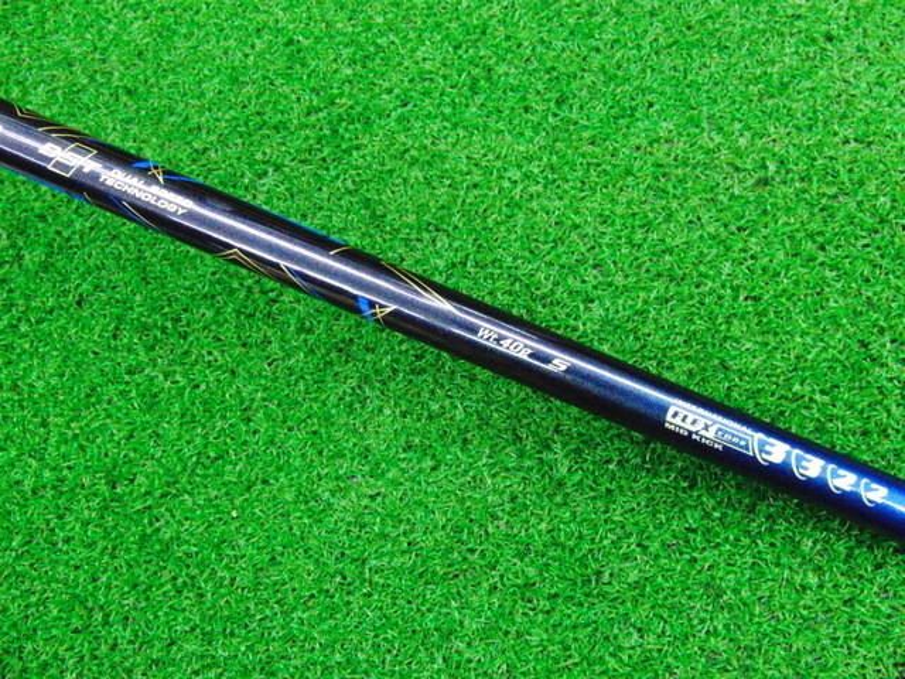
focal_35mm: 37
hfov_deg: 50.1
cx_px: 452
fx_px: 967
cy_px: 340
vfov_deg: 38.7
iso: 3200
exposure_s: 1/160
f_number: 3.6
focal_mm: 6.42
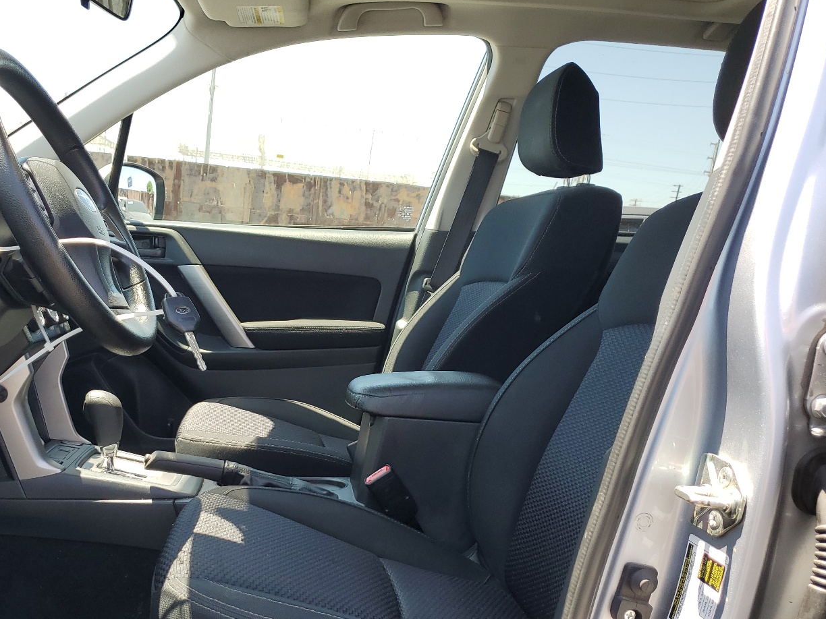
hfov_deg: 53.3
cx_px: 302
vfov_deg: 41.4
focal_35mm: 34
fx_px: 811
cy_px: 398
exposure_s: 1/370
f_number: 1.5
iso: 50
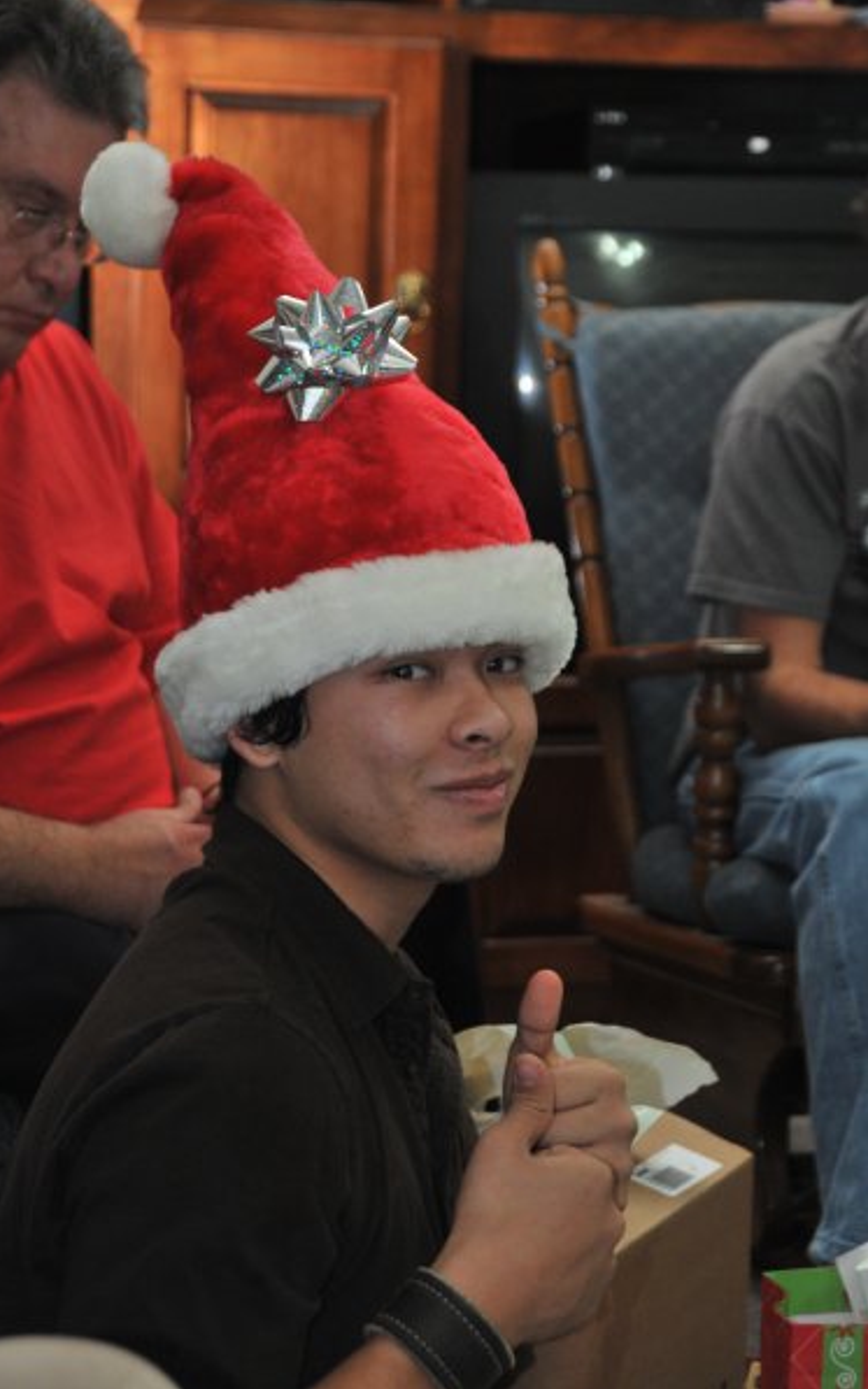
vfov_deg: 24.1
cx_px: 406
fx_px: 3256
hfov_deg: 15.2
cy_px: 693
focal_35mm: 86
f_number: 4.8
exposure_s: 1/60
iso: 640
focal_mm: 56
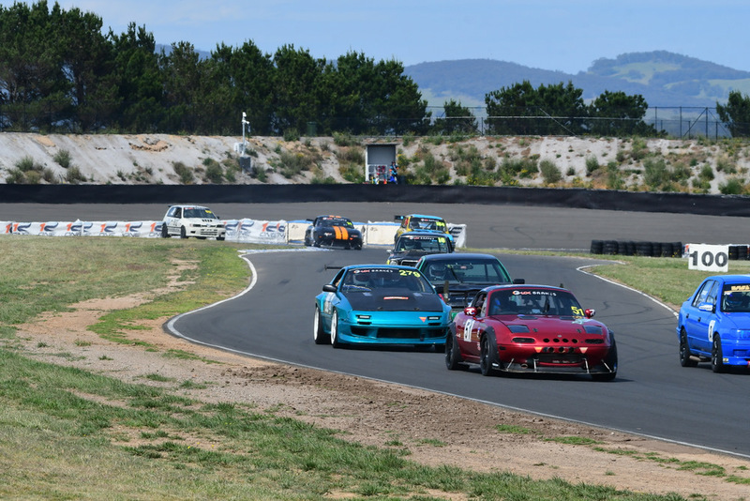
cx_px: 375
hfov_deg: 6.9
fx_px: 6252
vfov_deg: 4.6
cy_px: 250
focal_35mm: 300
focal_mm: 200
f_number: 11
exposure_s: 1/640
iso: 400
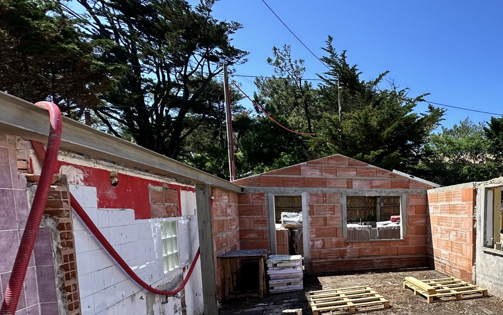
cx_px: 418
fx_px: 343
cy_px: 239
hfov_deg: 64.6
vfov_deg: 47.3
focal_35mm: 25
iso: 50
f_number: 2.2
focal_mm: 2.22
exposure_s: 1/1490
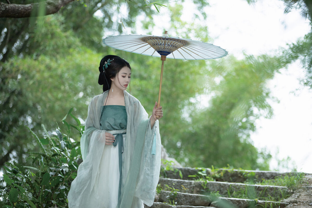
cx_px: 156
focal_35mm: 129
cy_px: 104
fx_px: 1118
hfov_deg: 15.9
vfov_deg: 10.6
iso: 200
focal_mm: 130
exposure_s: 1/200
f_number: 2.8
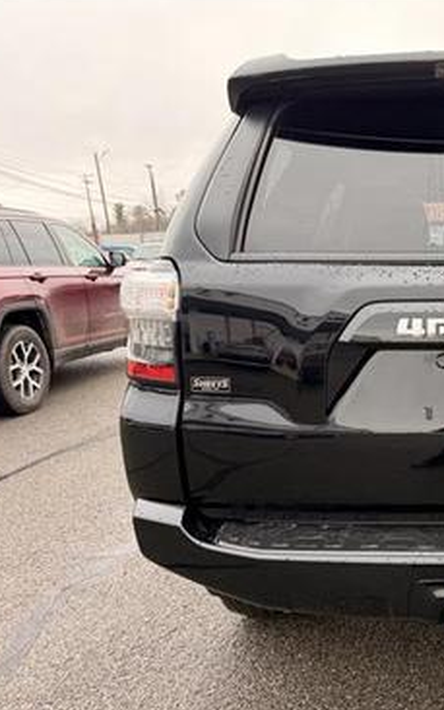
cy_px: 353
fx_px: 677
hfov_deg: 32.8
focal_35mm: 35
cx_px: 461
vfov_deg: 55.3
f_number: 1.78
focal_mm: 6.76
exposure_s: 1/121
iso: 64
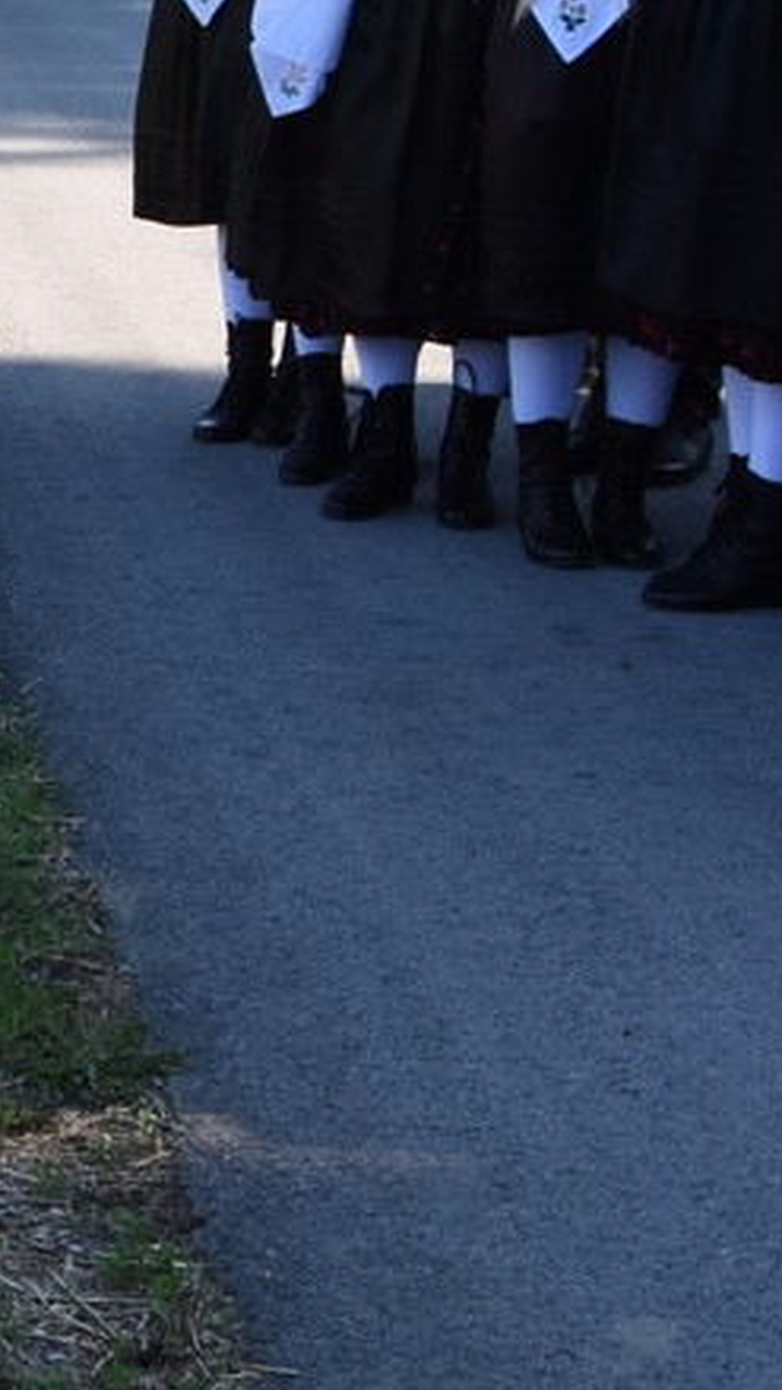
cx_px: -950
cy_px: 470
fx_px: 4644
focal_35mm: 126
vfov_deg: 17.0
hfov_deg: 8.9
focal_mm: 22
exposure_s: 1/400
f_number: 10
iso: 500
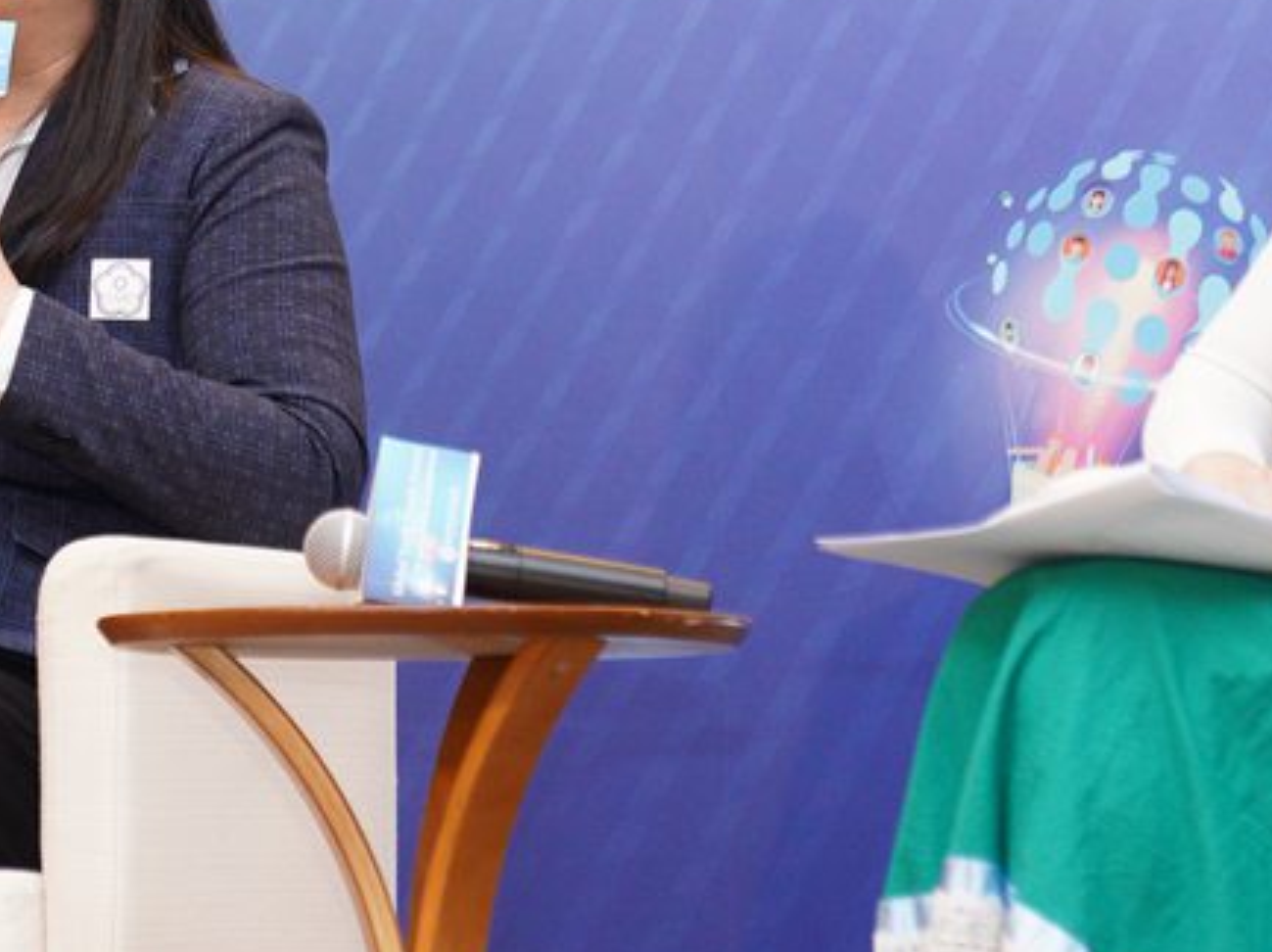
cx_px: -29
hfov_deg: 9.8
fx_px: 7343
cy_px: 156
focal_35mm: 200
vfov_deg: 7.4
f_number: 2.8
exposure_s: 1/200
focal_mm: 60
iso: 1600
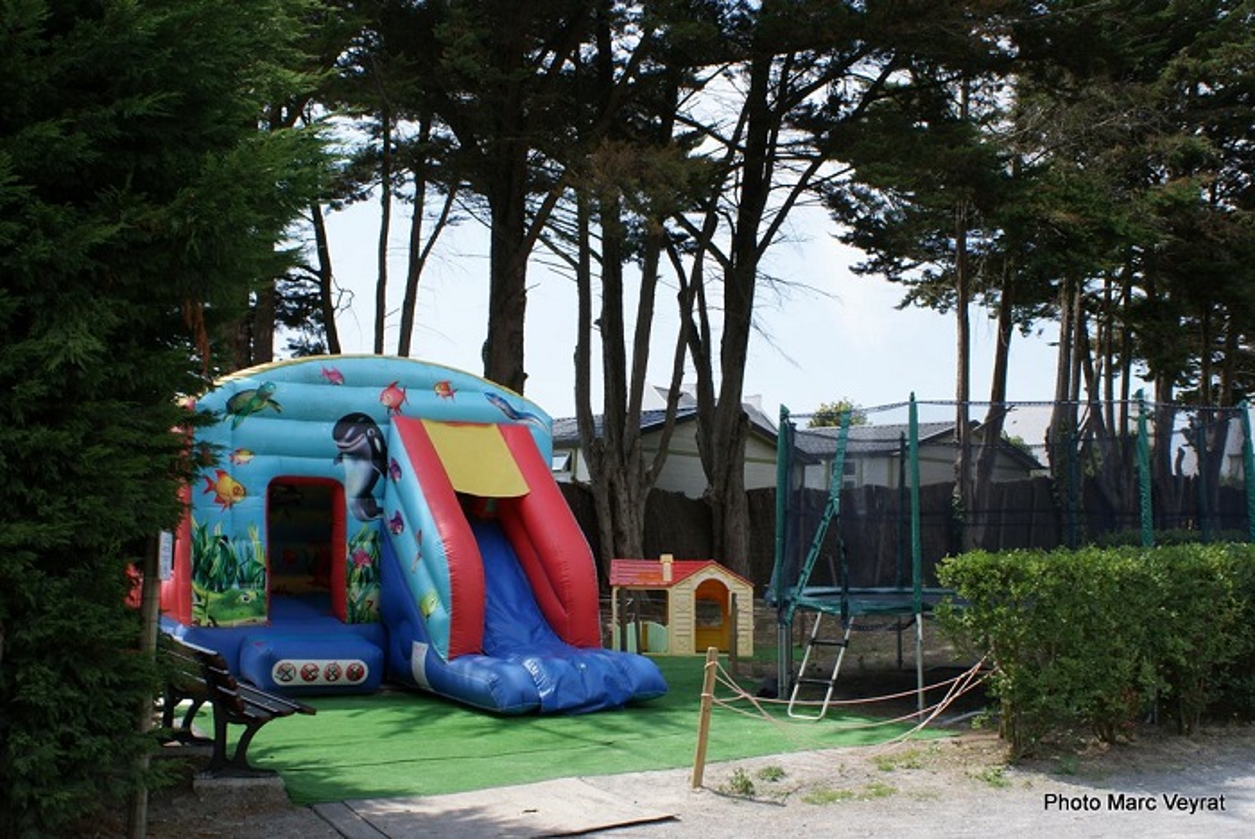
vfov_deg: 34.3
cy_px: 420
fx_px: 1361
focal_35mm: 39
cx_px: 628
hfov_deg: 49.5
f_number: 11
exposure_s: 1/125
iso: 100
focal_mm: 26
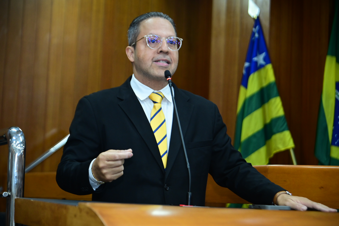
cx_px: 170
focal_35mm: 85
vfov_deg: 16.1
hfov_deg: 23.9
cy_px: 113
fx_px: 800
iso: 3200
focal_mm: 85
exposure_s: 1/125
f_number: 6.3
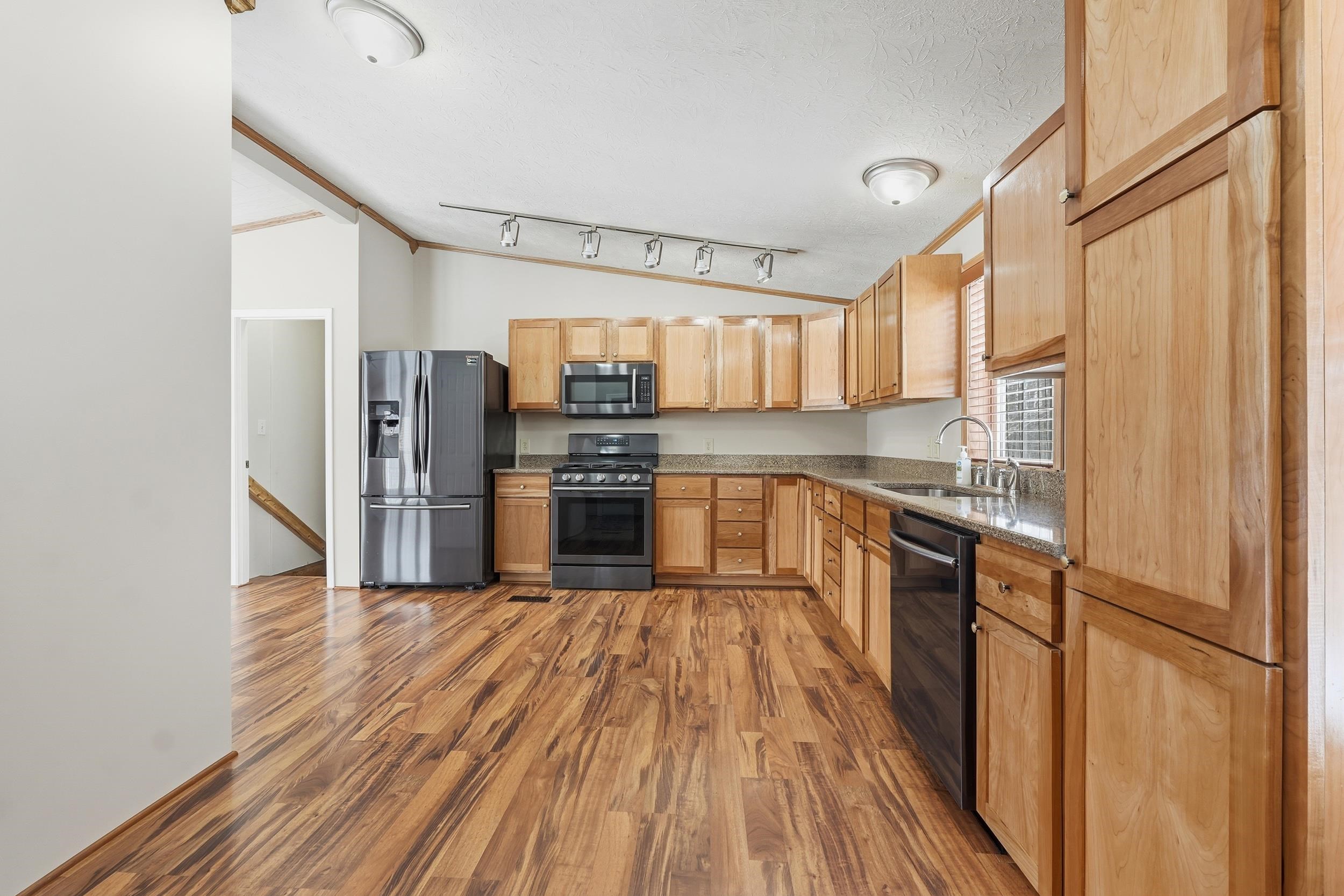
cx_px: 672
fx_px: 560
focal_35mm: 15
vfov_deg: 77.3
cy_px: 448
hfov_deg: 100.4
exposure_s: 1/60
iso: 100
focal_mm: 10
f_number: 9
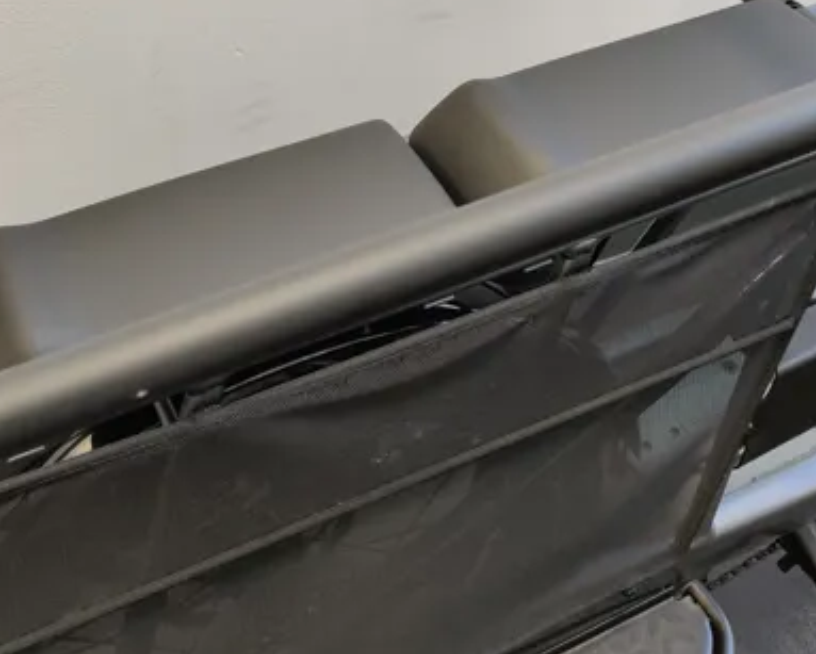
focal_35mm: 55
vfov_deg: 26.6
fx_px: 1329
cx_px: 298
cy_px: 51
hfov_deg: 33.9
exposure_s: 1/50
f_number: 1.65
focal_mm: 4.75
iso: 400
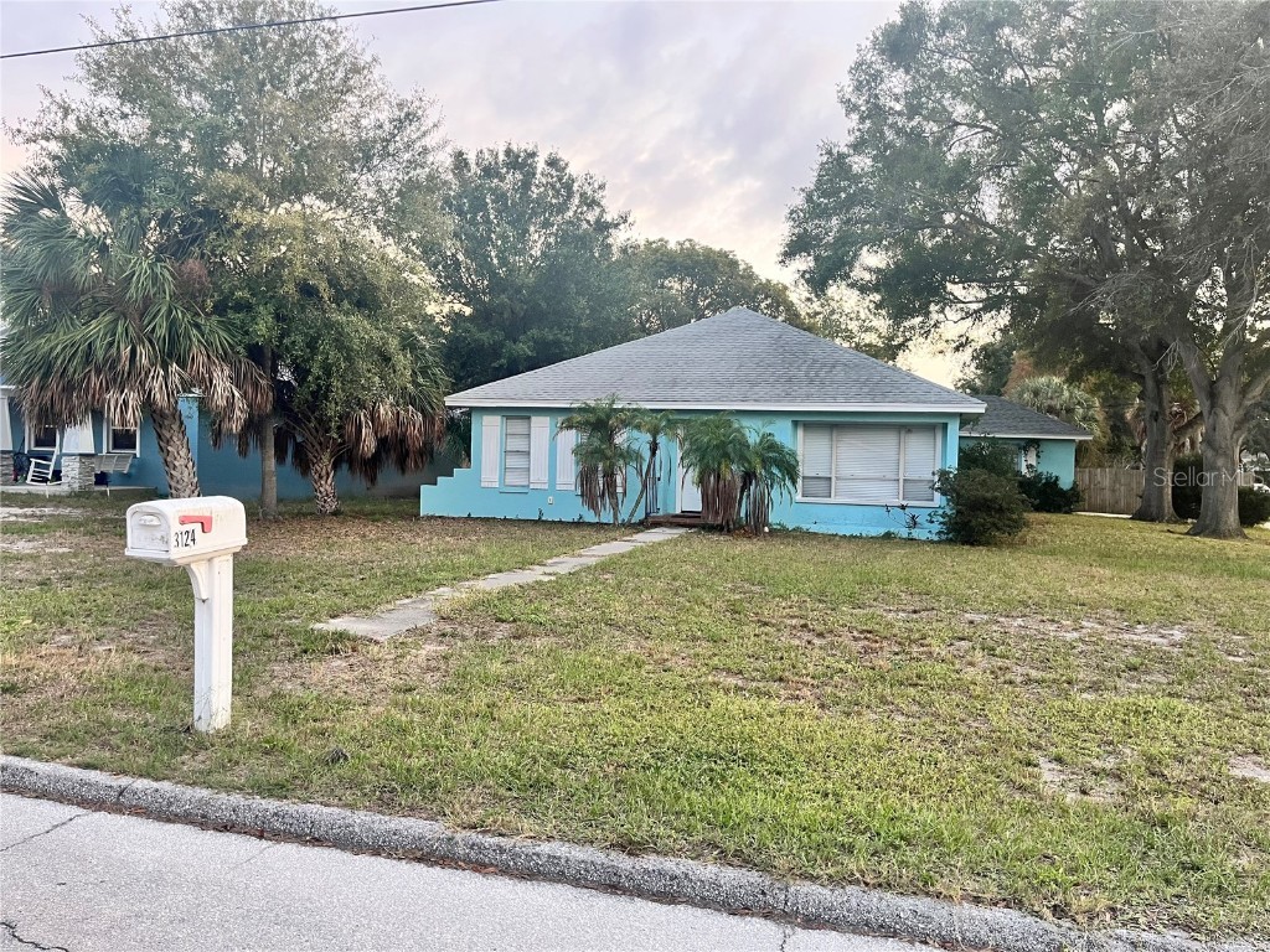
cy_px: 476
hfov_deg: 67.3
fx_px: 954
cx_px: 635
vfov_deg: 53.1
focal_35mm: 26
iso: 125
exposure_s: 1/93
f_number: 1.6
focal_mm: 5.1
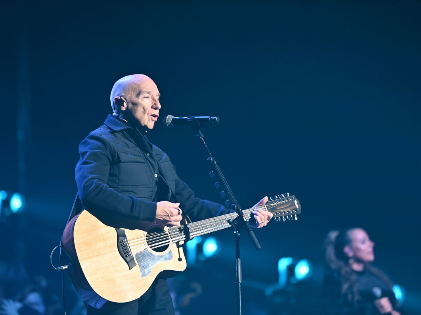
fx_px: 2444
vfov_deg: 7.4
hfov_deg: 9.8
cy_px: 158
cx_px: 191
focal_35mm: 201
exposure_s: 1/250
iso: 800
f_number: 2.8
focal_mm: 185
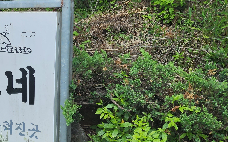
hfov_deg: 27.1
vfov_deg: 20.3
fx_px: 398
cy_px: 59
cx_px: -66
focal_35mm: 64
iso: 12
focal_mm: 6.4
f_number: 1.8
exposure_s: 1/347
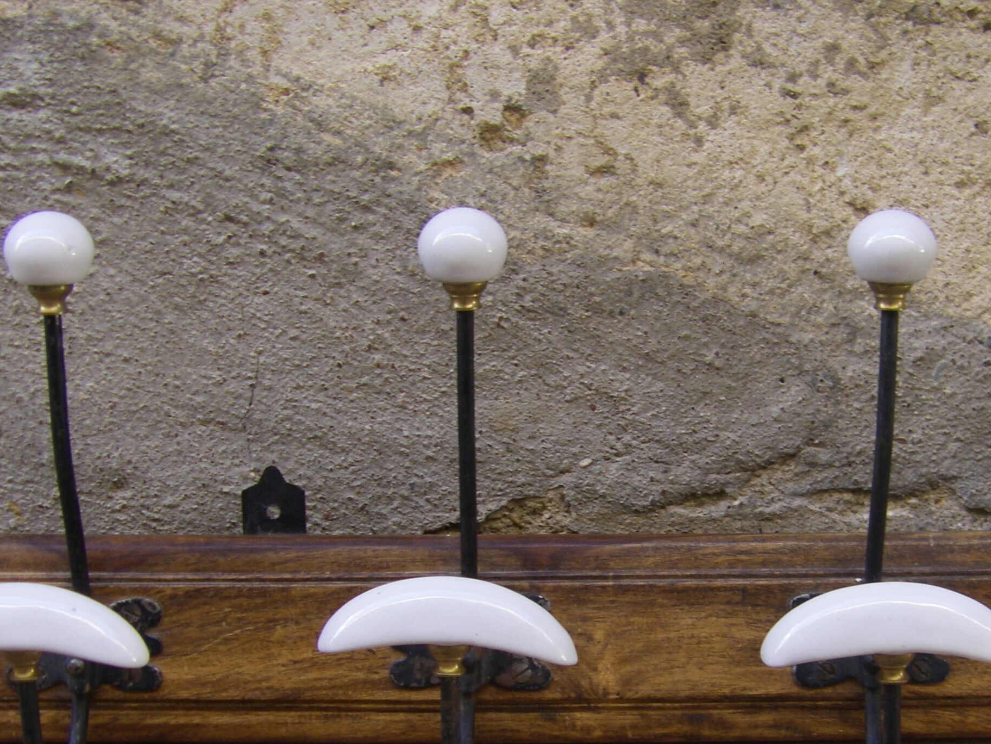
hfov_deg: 28.2
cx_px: 712
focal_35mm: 68
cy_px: 547
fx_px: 1947
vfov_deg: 21.5
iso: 80
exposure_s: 1/50
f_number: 3.5
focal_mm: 6.3
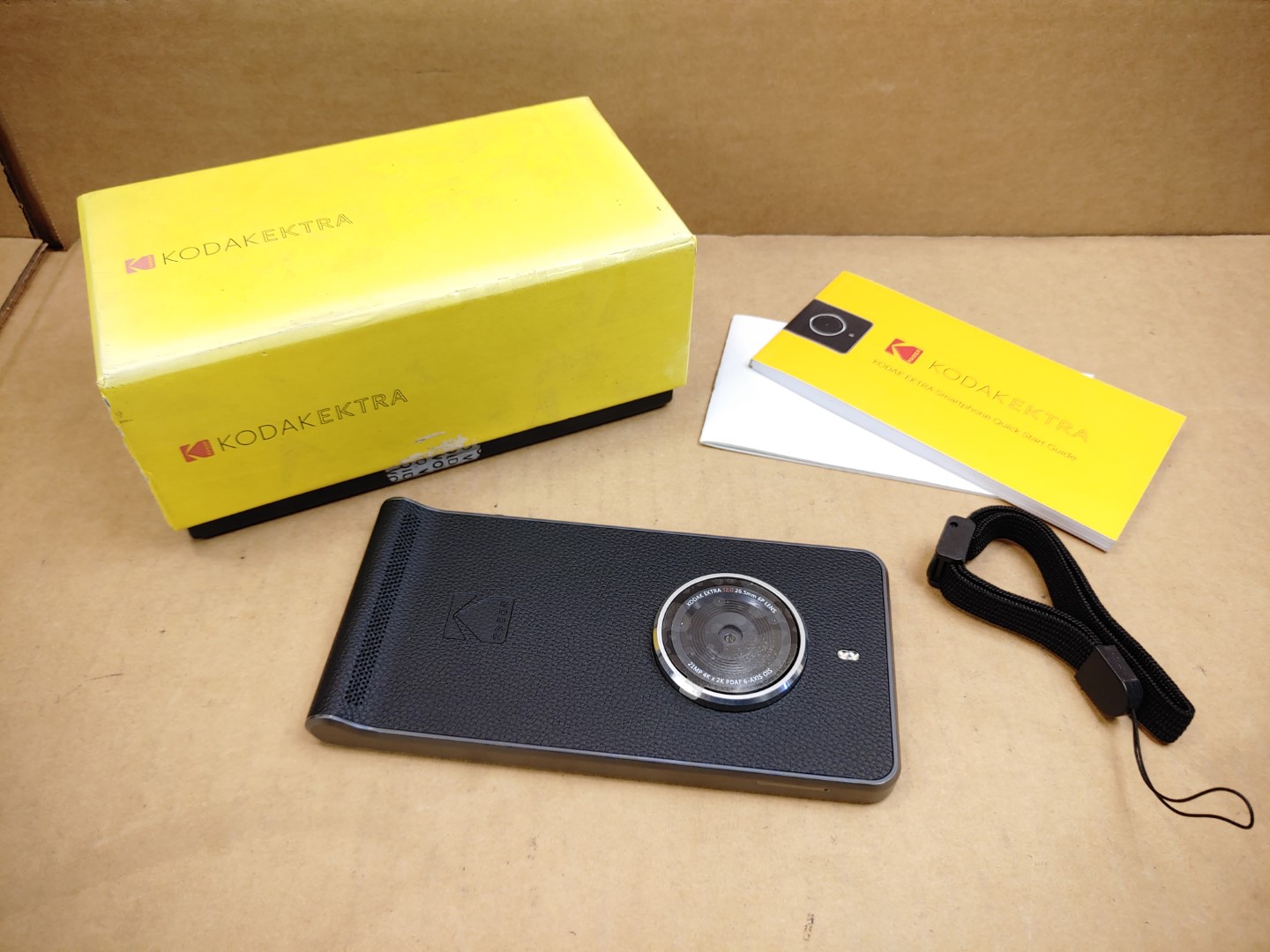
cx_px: 635
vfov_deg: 53.1
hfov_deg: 67.3
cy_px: 476
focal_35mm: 26
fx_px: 954
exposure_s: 1/120
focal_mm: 4.36
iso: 50
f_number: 1.8
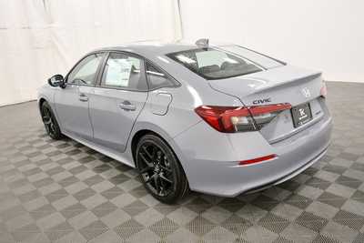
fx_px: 283
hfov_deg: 65.5
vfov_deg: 46.4
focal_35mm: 28
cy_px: 122
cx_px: 182
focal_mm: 19
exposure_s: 1/125
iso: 1250
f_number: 5.6
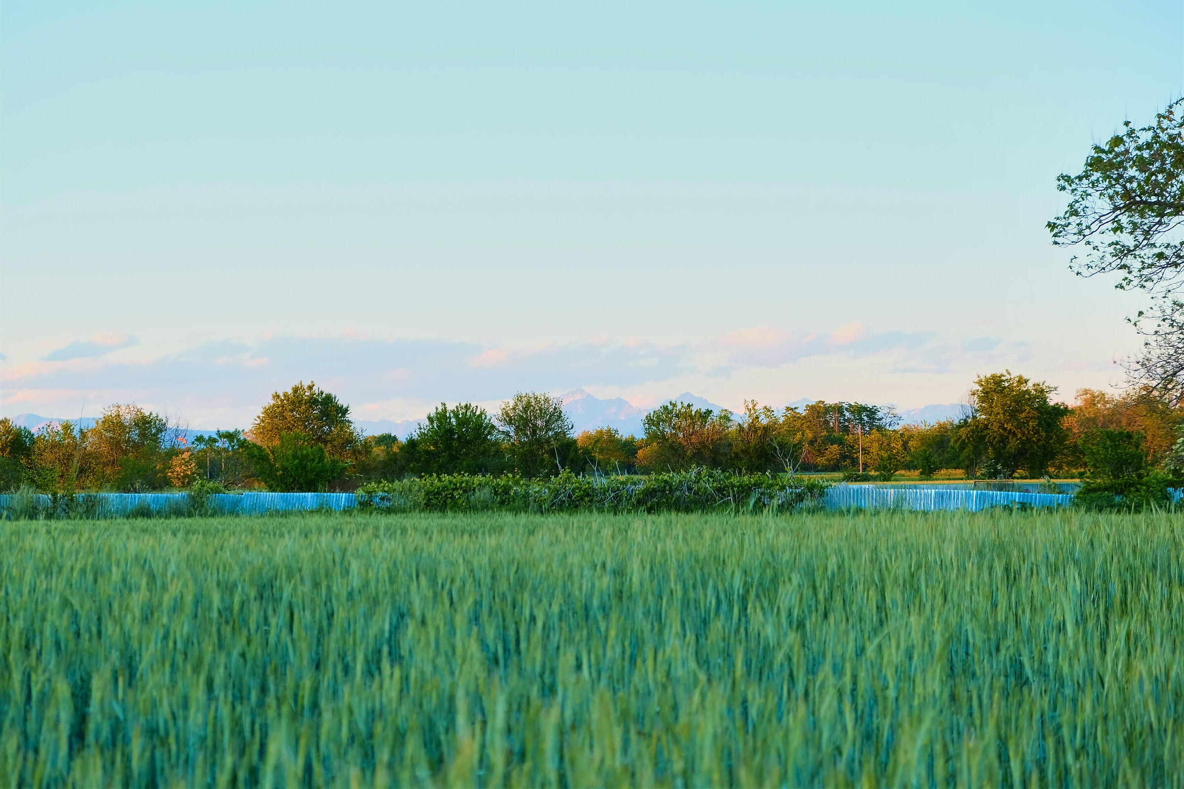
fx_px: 2730
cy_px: 394
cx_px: 592
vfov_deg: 16.5
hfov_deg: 24.5
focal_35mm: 83
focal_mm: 55
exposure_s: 1/100
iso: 160
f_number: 4
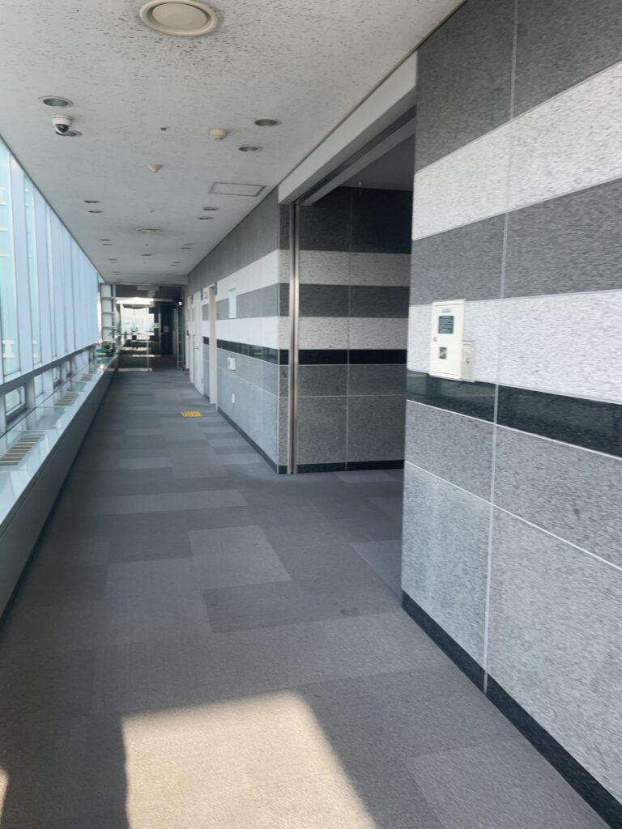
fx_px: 623
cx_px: 311
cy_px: 414
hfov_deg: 53.1
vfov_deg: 67.3
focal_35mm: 26
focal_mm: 4.2
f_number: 1.6
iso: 32
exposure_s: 1/138
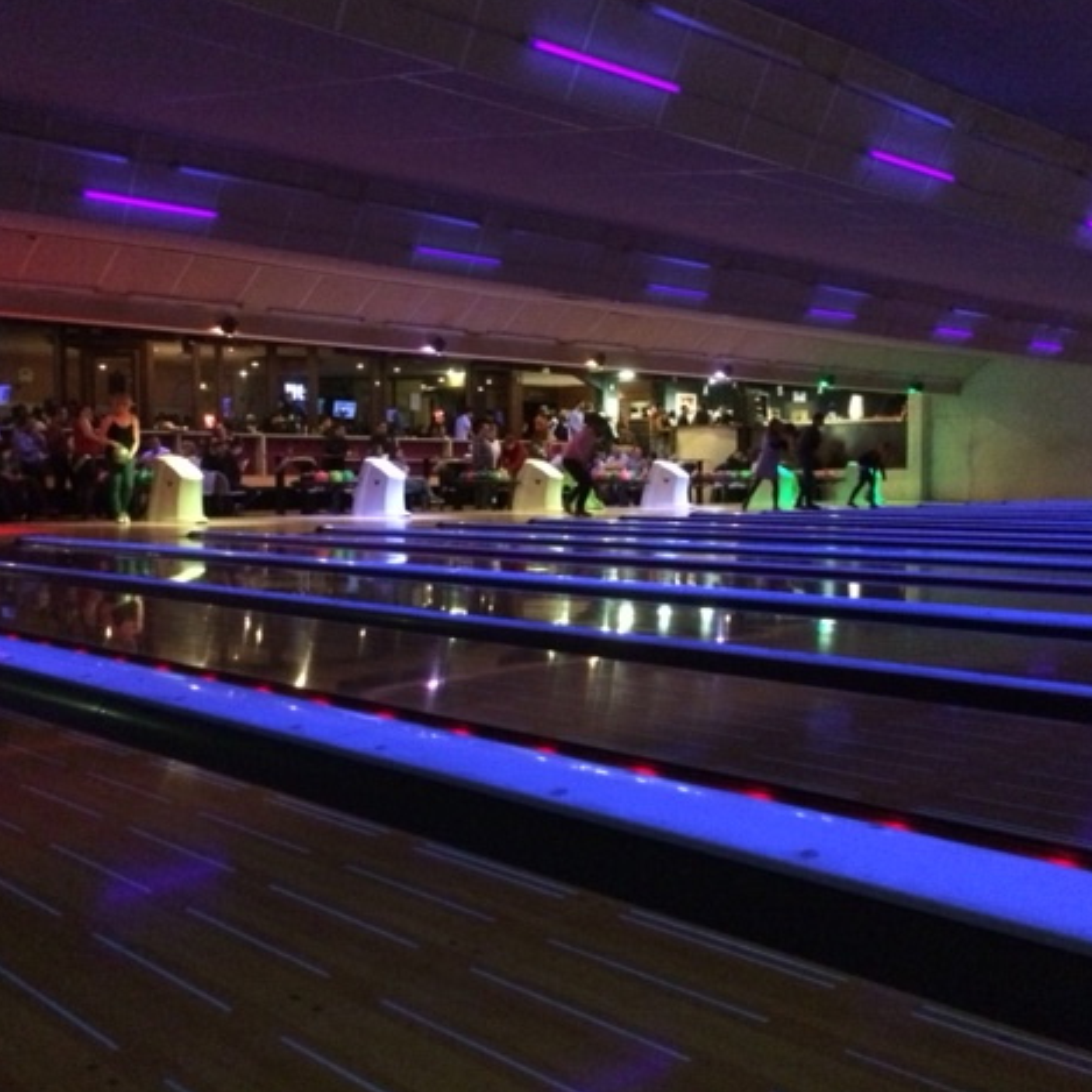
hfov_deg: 47.2
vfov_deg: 47.2
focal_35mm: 35
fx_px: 1249
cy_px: 543
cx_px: 543
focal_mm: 4.15
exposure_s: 1/17
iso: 800
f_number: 2.2
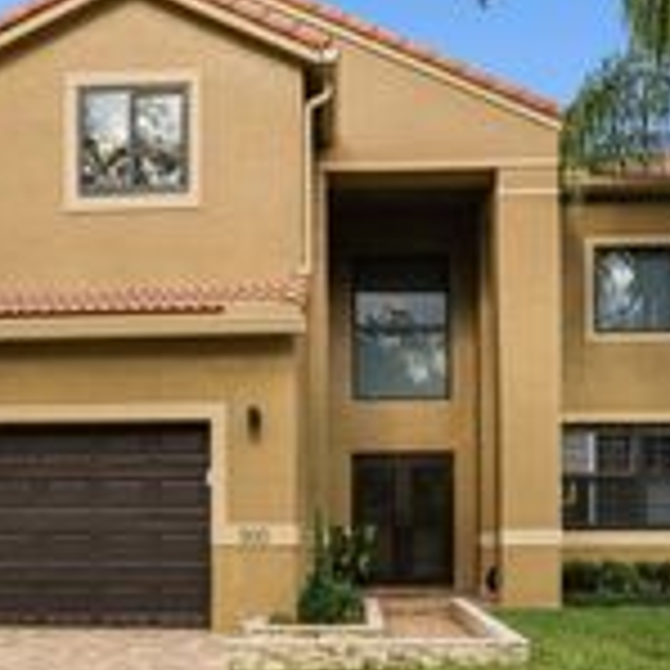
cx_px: 315
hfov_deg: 41.8
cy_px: 447
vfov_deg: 41.3
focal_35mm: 40
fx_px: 876
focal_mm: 14
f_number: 8
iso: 500
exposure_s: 1/10000
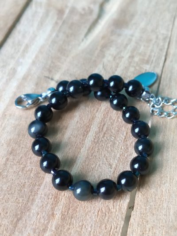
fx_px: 177
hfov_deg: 53.1
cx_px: 88
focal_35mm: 26
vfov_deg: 67.3
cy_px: 118
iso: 935
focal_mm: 4.77
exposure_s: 1/33
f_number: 1.75
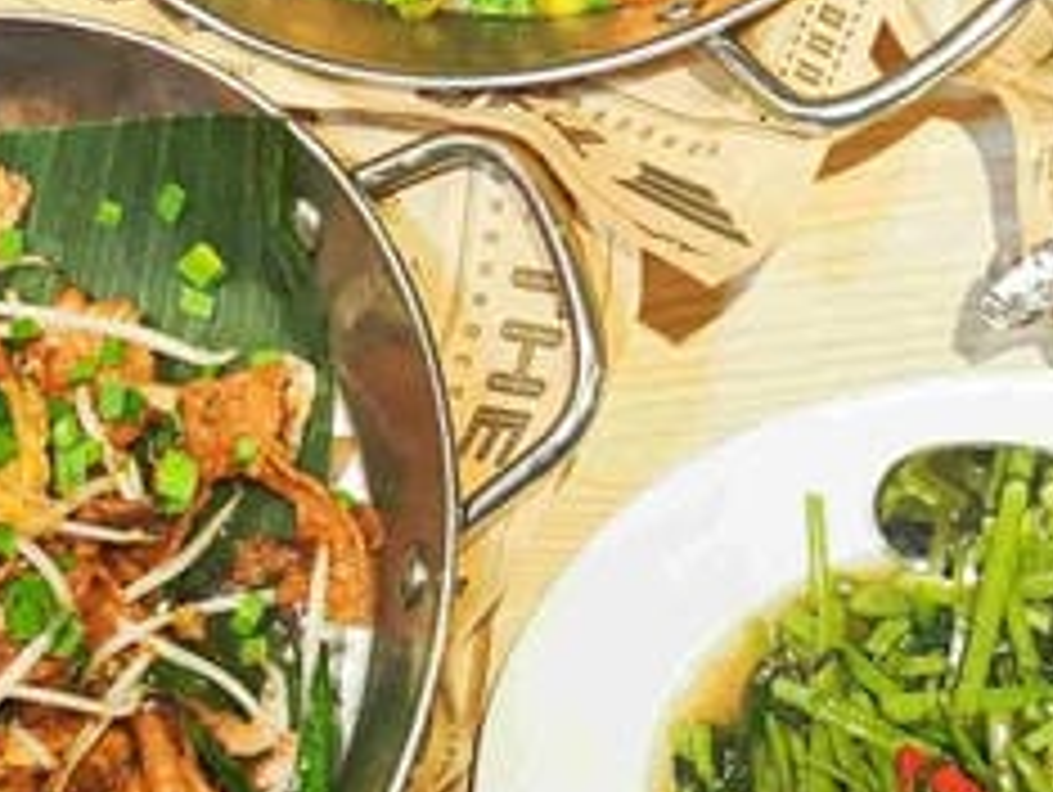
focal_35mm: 128
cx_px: 832
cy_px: -562
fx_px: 3898
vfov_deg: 11.0
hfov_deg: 15.3
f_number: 2
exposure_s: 1/120
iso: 200
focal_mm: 8.72
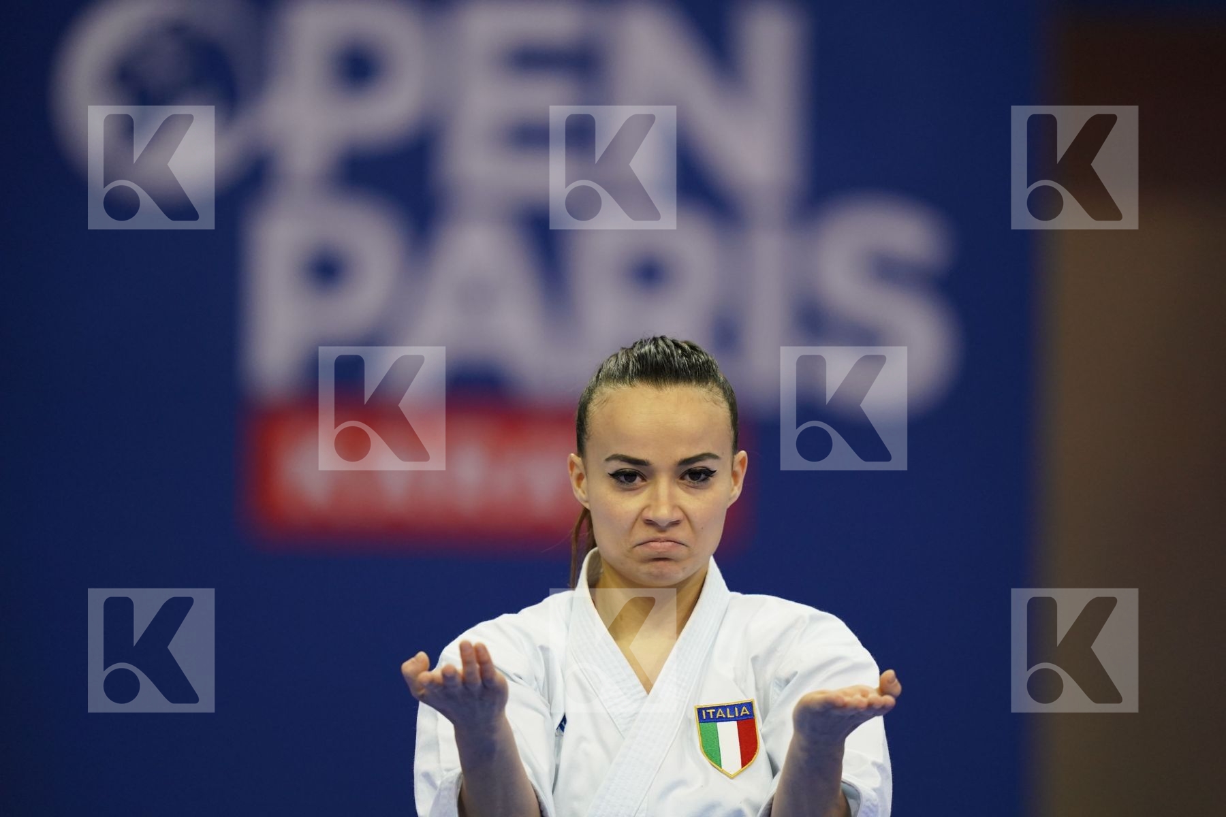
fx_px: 13621
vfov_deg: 3.4
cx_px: 613
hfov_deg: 5.2
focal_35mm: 400
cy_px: 408
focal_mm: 400
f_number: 2.8
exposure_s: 1/500
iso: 2500
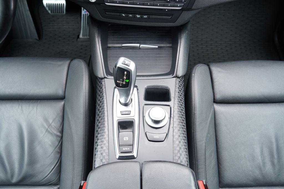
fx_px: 189
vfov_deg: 53.1
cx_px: 142
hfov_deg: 73.7
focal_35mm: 24
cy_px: 94
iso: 640
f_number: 4
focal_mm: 24
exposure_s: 1/60
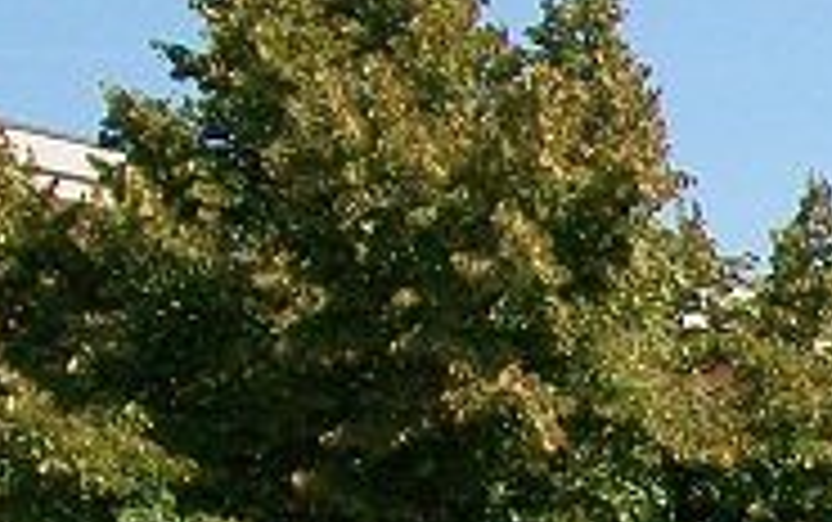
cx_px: 1695
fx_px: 4062
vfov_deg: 7.0
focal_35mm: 179
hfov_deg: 10.7
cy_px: 1123
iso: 64
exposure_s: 1/320
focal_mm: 6
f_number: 4.8
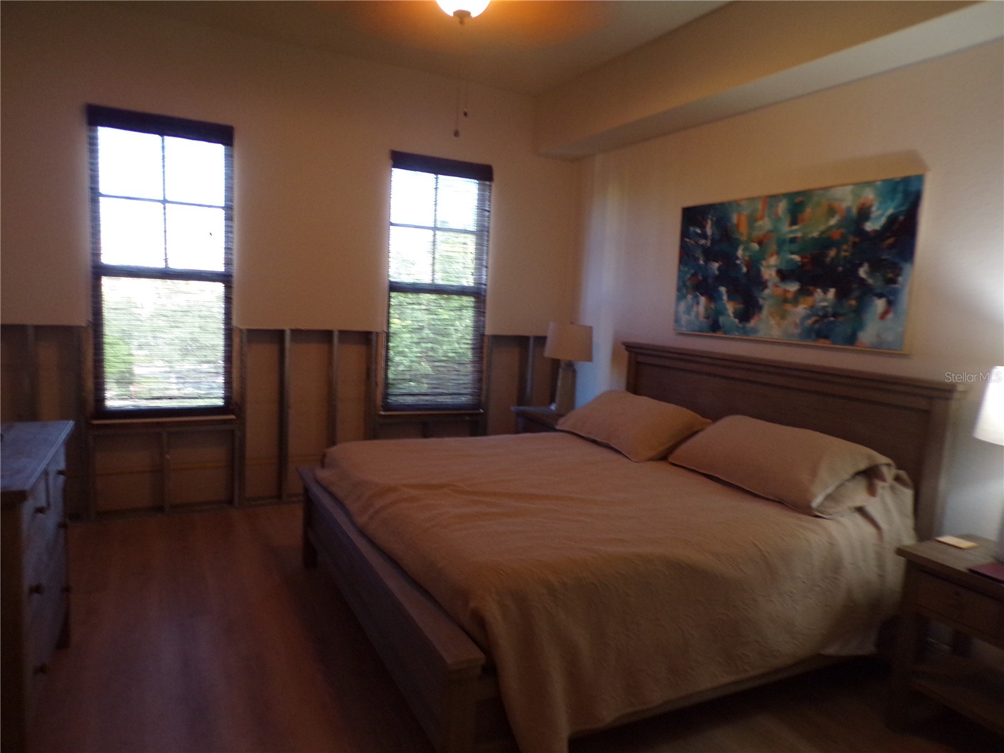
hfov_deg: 71.6
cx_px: 502
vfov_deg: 56.8
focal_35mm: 24
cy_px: 376
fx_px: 696
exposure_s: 1/17
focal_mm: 4.3
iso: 214
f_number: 3
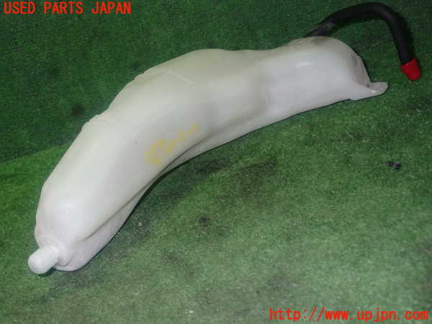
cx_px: 216
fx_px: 512
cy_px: 162
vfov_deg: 35.1
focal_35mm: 41
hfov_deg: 45.8
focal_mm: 7.31
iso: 200
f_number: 2.8
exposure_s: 1/40
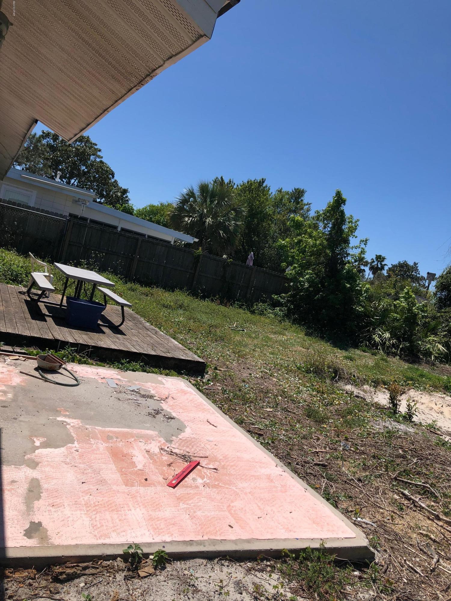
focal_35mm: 28
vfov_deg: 63.4
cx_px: 226
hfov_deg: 49.7
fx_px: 486
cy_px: 300
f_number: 1.8
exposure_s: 1/3436
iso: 25
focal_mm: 3.99
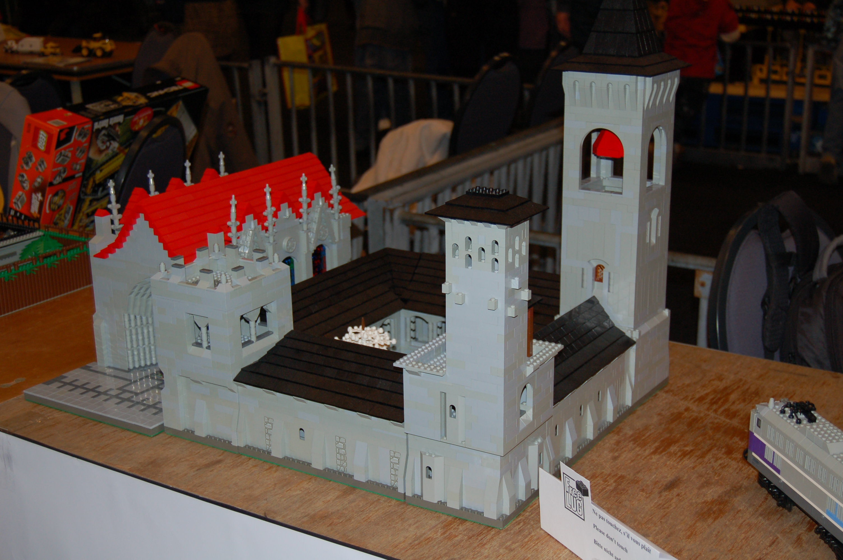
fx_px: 1193
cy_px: 280
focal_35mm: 51
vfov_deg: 26.4
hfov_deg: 38.9
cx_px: 422
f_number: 4.5
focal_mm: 34
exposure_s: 1/60
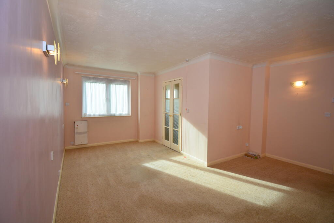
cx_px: 167
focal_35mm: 15
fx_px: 139
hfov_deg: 100.4
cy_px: 112
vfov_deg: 77.3
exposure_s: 1/250
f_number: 5
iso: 400
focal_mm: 10
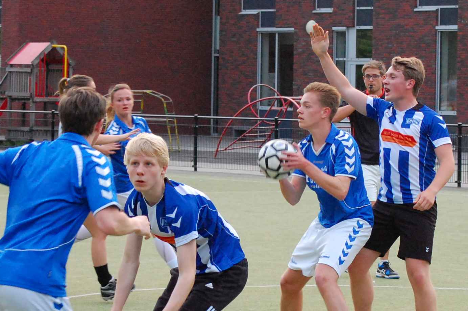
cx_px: 171
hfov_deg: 16.2
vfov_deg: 10.8
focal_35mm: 127
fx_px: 1647
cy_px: 215
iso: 1600
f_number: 6.3
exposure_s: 1/250
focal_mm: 55
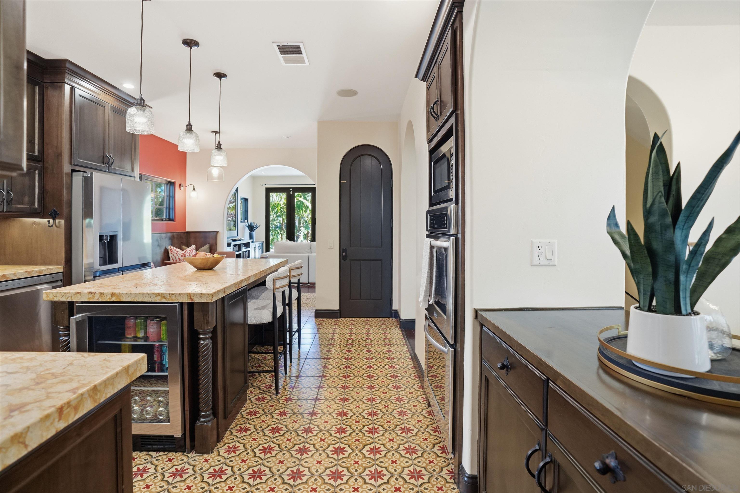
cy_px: 246
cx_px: 370
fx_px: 329
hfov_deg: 96.7
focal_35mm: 16
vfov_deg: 73.7
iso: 800
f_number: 4
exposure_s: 1/1000
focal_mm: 16
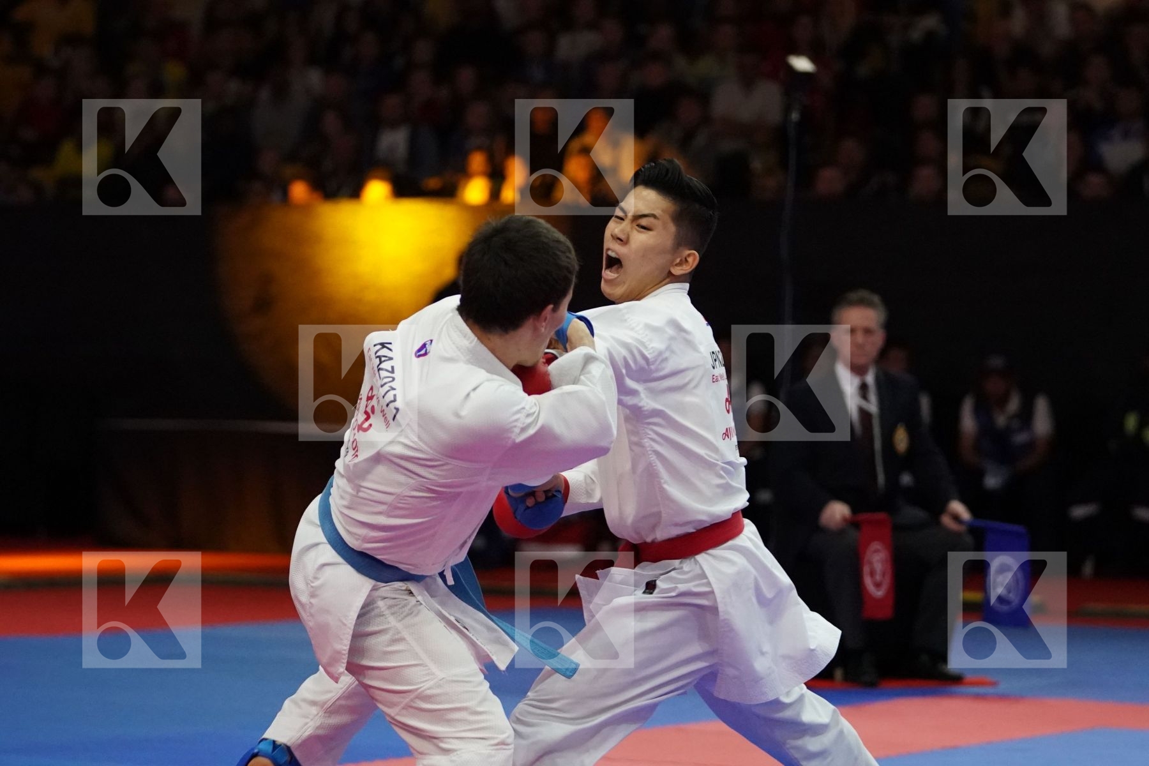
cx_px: 574
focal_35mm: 142
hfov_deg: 14.4
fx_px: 4532
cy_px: 383
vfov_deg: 9.7
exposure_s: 1/1000
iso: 6400
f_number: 2.8
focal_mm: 95
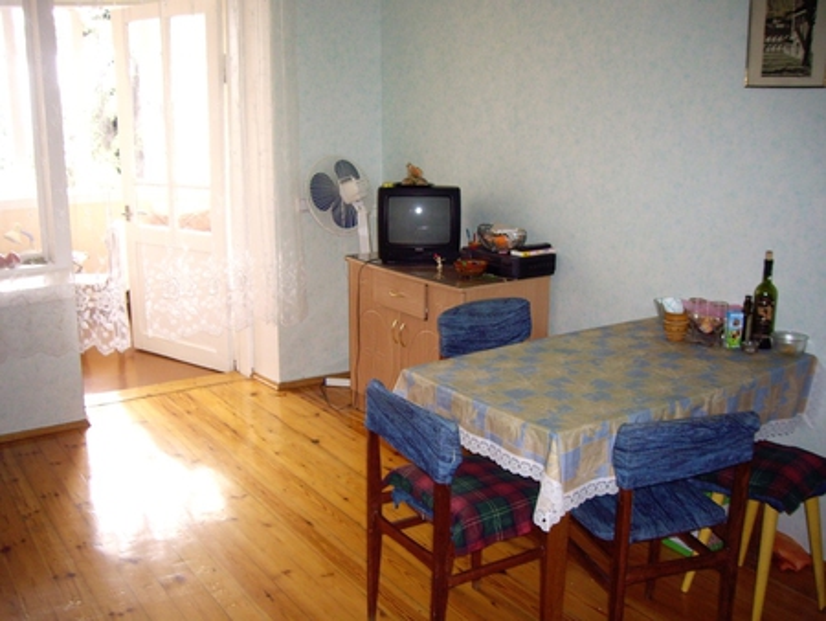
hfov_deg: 49.0
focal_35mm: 38
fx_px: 907
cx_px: 413
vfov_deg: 37.8
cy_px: 310
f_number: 2.7
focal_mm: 6.2
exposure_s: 1/40
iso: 200
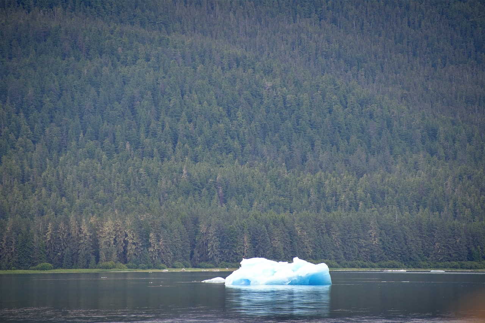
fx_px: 4042
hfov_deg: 6.9
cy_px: 162
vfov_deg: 4.6
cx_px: 242
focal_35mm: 300
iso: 500
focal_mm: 300
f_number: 5.6
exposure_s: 1/640
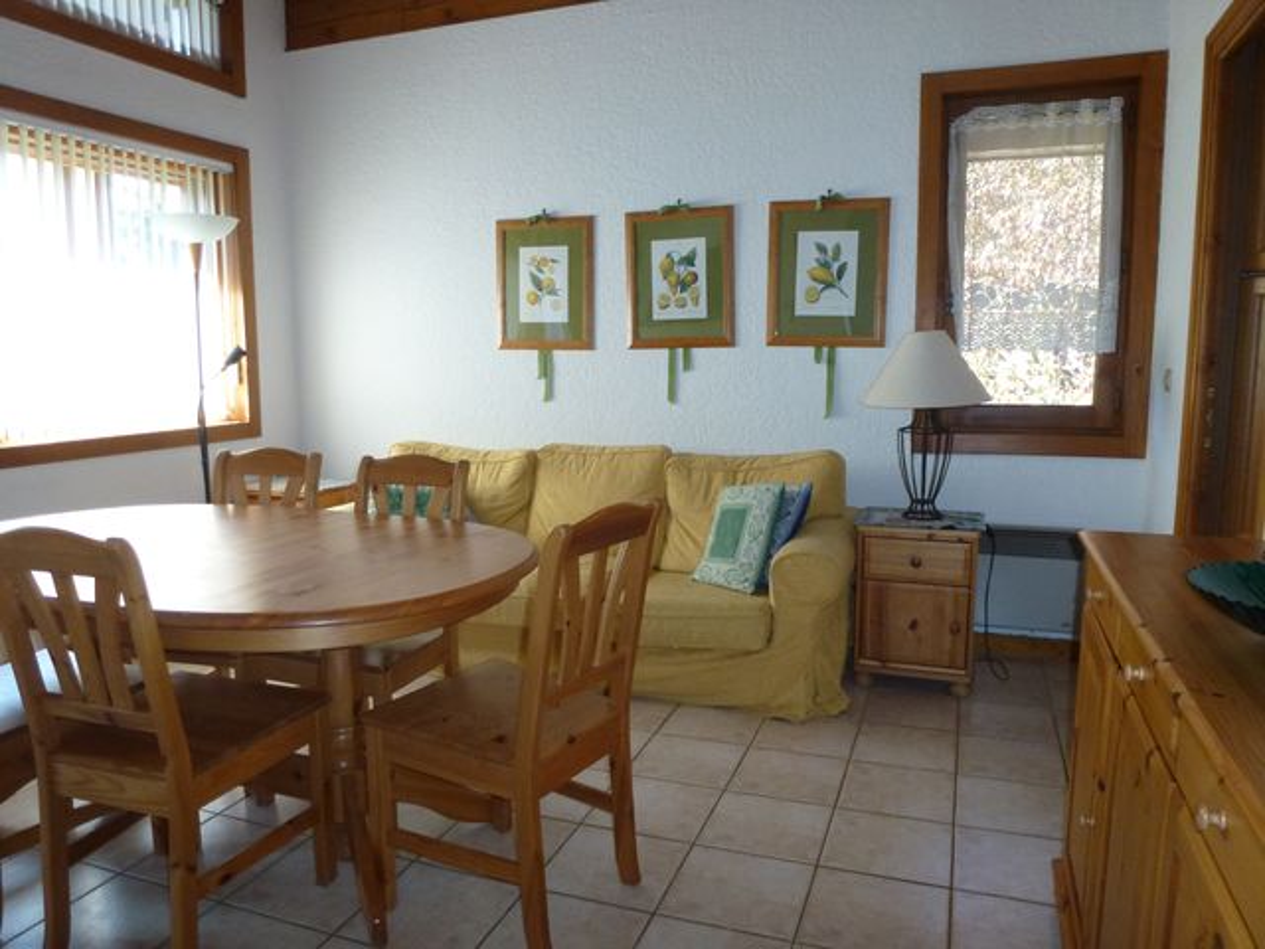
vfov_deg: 56.8
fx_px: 877
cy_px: 474
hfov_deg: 71.6
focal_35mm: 24
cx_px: 632
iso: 250
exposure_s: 1/60
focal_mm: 4.3
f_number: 3.3
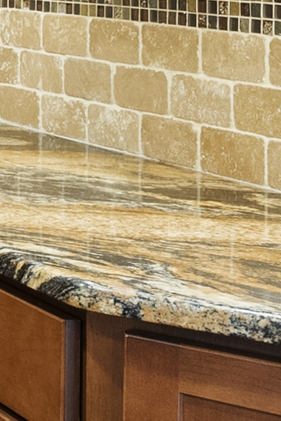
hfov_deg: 8.0
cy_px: -58
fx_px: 1393
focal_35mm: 119
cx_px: -797
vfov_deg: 16.6
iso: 640
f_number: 8
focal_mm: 16
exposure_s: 1/2.5
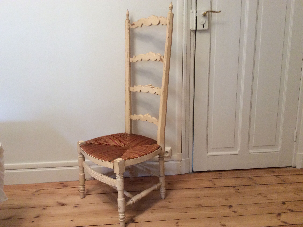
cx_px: 152
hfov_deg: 56.9
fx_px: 280
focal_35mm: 32
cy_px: 114
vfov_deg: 44.1
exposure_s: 1/25
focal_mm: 3.3
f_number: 2.4
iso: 160
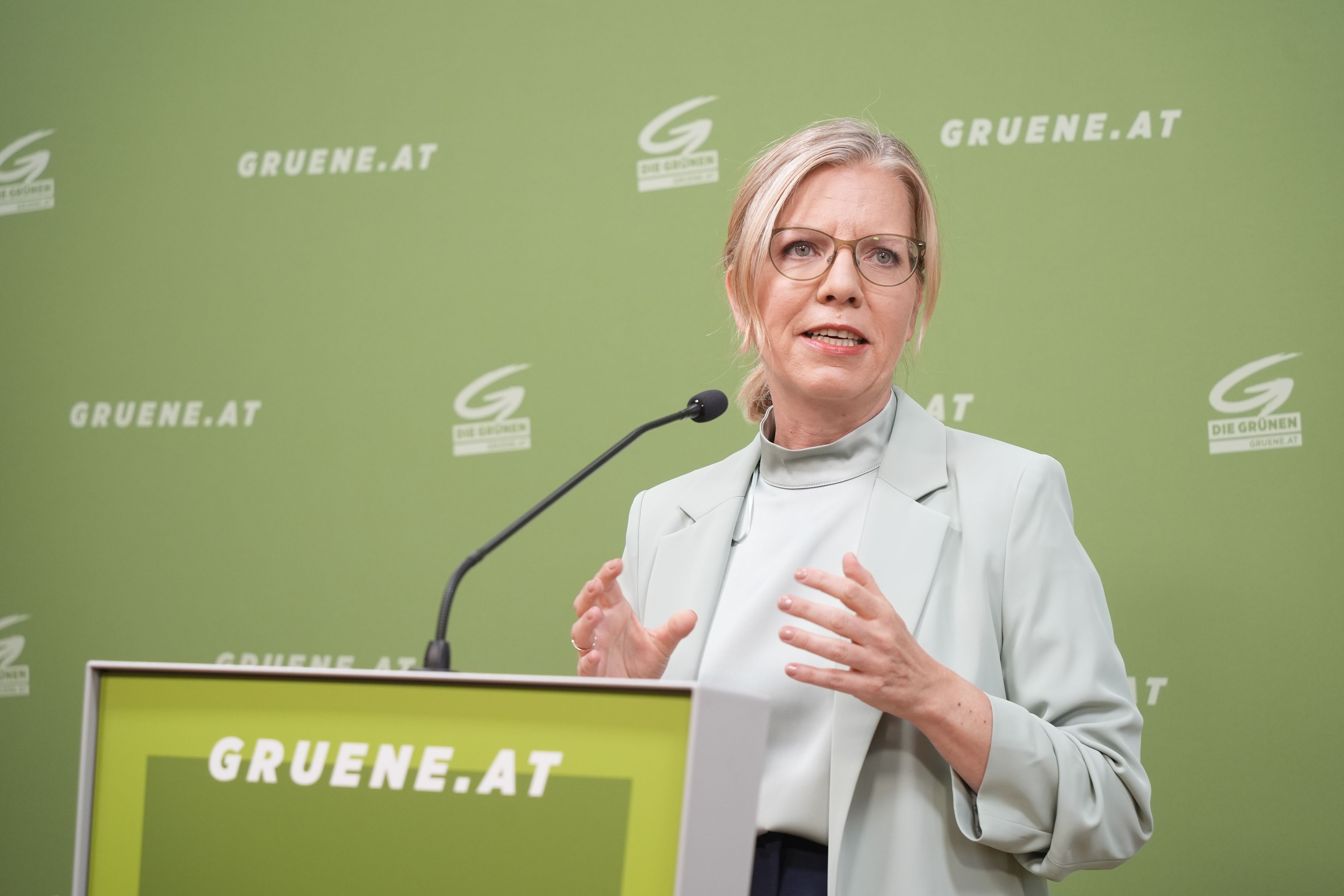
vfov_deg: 13.8
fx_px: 3696
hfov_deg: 20.6
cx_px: 672
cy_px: 448
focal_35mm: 99
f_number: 5
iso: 1250
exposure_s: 1/400
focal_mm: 99
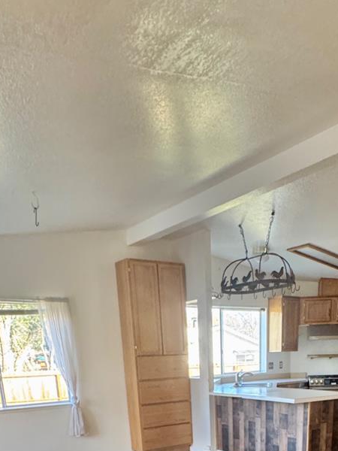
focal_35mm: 35
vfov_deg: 42.1
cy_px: 491
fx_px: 456
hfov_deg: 40.4
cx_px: 211
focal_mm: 2.22
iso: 320
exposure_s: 1/99
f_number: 2.2
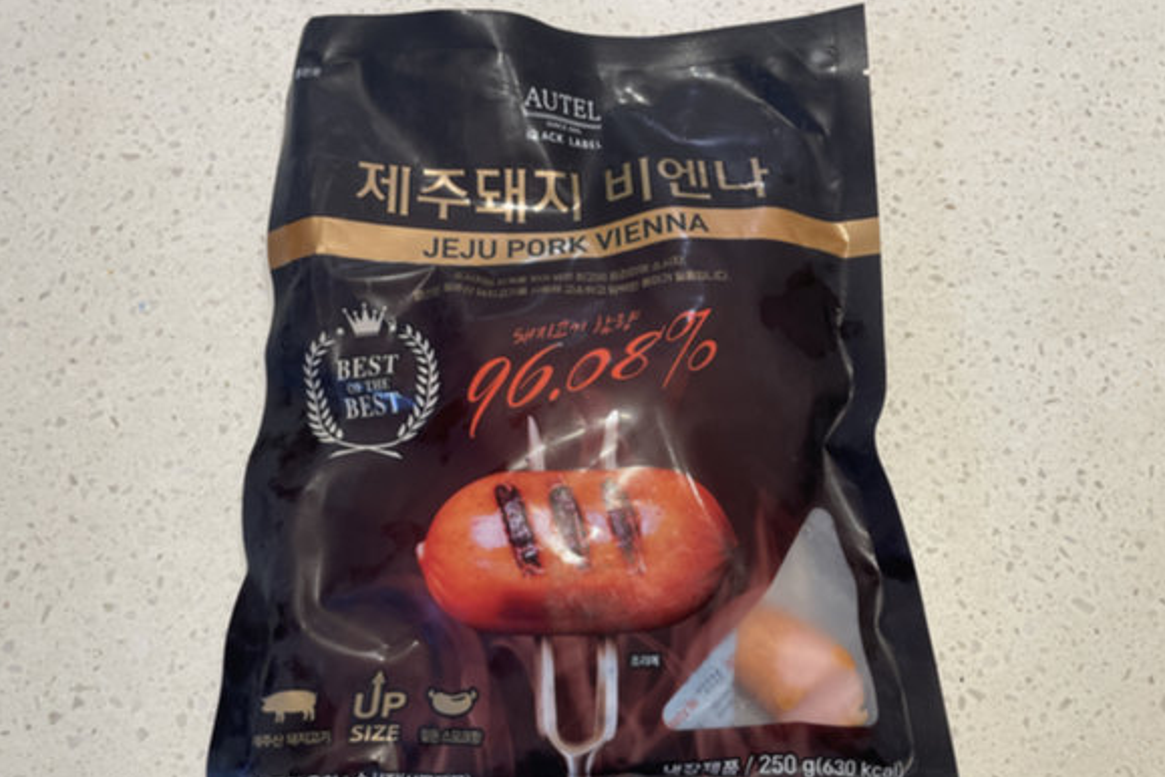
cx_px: 581
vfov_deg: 46.3
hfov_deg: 65.5
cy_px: 437
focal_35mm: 28
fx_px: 906
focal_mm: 4.2
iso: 125
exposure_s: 1/120
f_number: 1.6
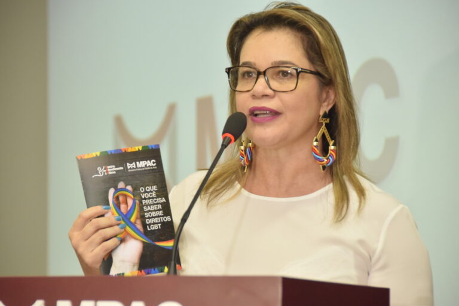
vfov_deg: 6.1
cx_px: 230
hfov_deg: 9.1
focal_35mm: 225
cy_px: 153
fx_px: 2869
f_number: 5.6
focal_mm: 150
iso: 2000
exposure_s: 1/125
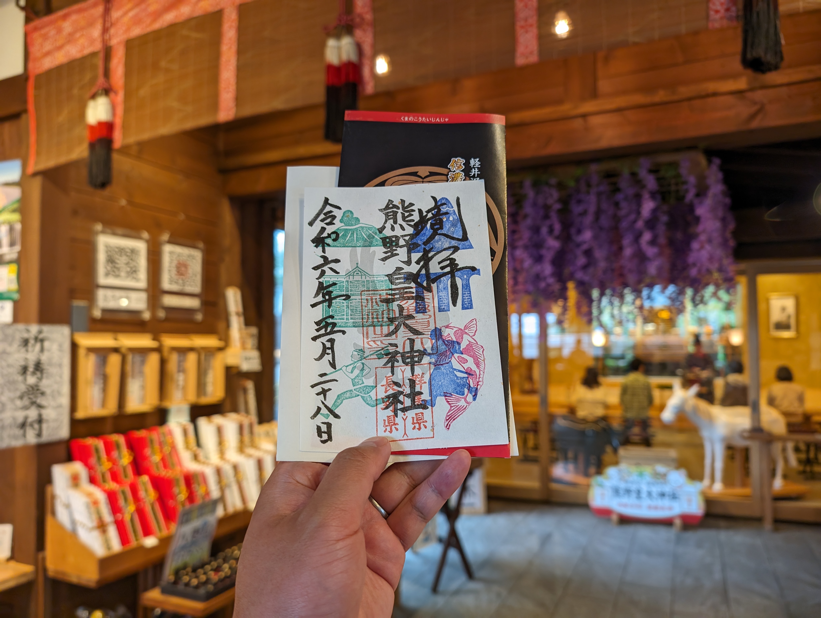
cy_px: 309
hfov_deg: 71.5
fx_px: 570
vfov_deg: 56.9
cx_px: 410
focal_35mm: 24
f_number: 1.68
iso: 263
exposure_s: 1/120
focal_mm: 6.9
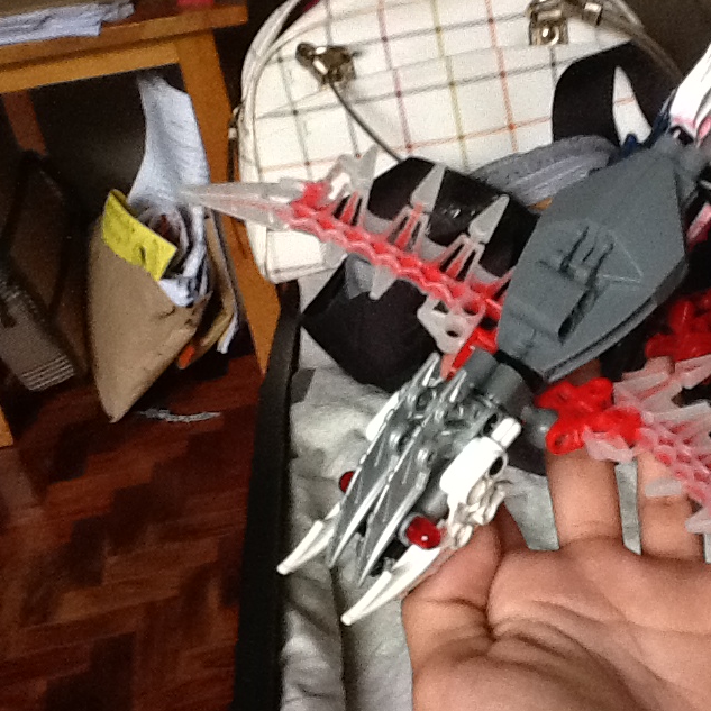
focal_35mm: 59
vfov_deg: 29.1
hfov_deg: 28.8
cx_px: 501
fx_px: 1371
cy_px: 386
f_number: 2.4
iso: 250
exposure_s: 1/30
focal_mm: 2.03
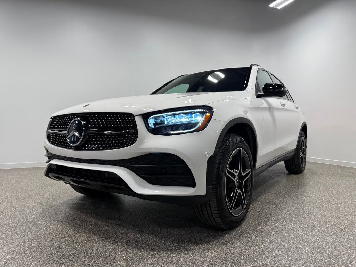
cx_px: 178
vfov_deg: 56.8
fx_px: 247
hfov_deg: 71.6
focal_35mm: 24
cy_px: 134
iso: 80
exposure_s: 1/376
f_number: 1.78
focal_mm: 6.76
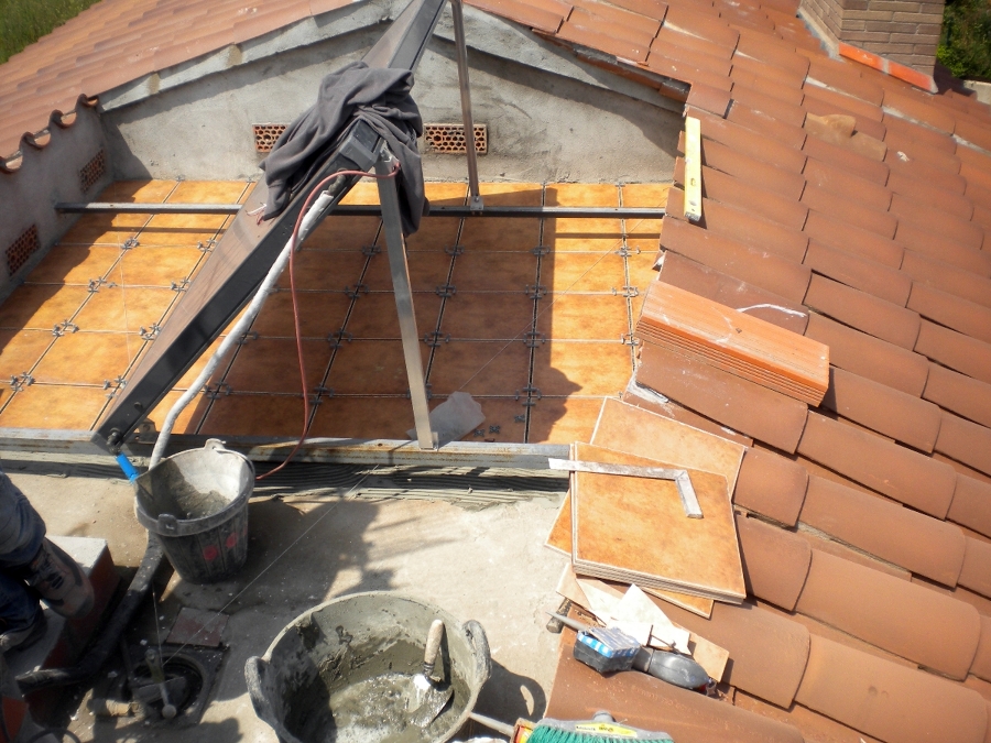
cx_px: 496
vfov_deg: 40.7
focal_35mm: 35
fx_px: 1002
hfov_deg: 52.6
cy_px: 372
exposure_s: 1/670
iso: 80
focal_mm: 6.3
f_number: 4.6
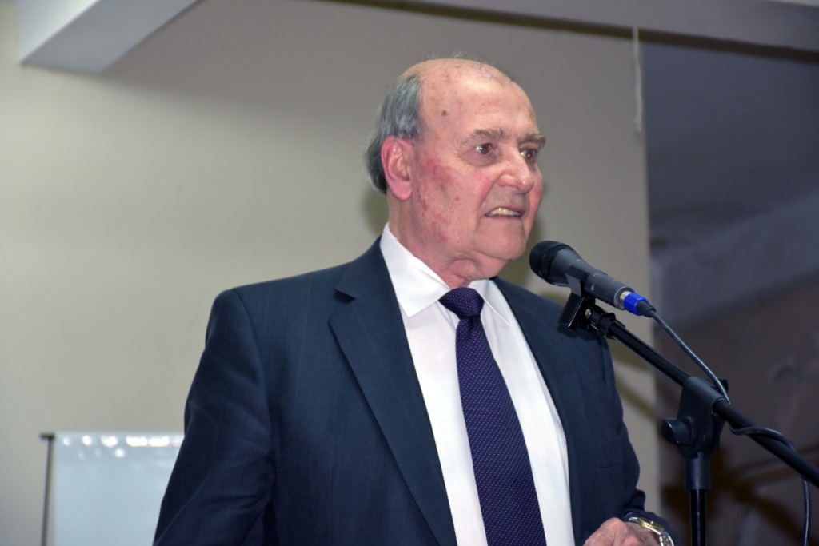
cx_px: 410
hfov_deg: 15.2
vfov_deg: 10.2
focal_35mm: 135
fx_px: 3071
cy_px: 273
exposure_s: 1/60
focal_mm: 90
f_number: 5.3
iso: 800
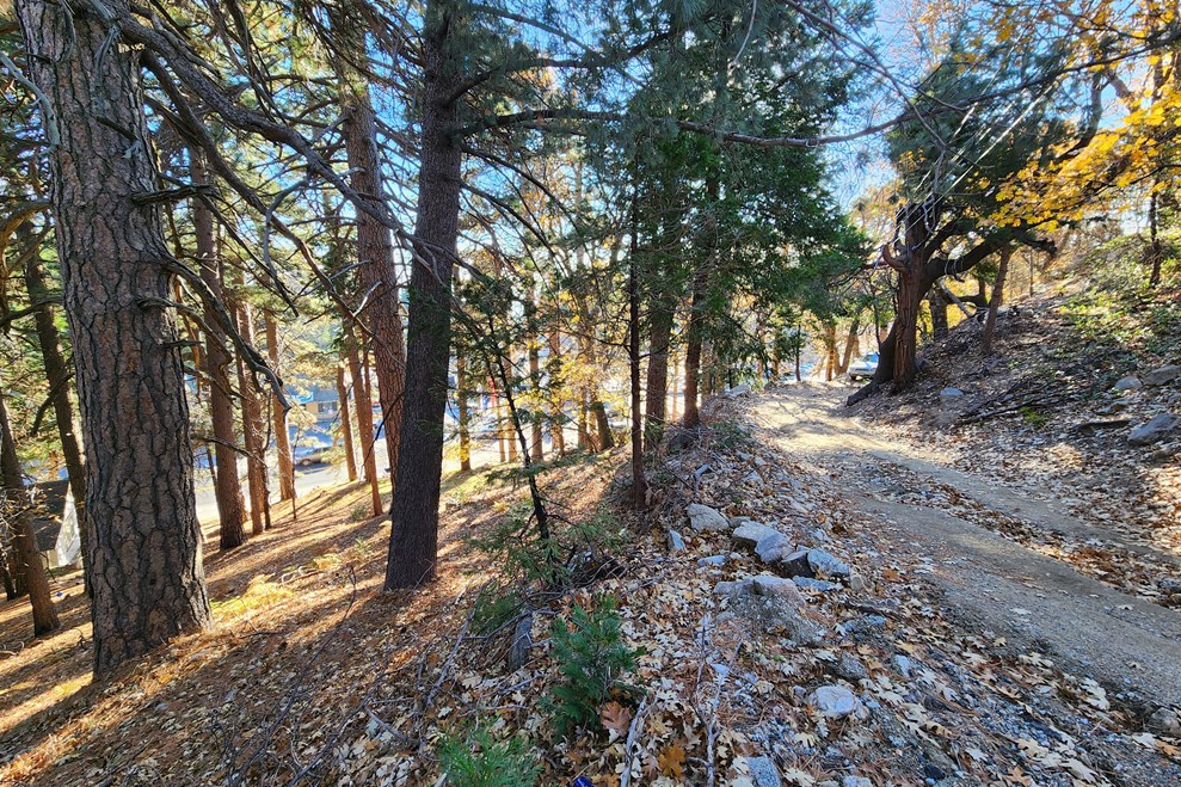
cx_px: 592
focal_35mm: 14
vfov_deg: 81.0
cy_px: 361
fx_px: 459
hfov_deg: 104.3
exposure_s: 1/120
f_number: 2.2
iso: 64
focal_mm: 2.2
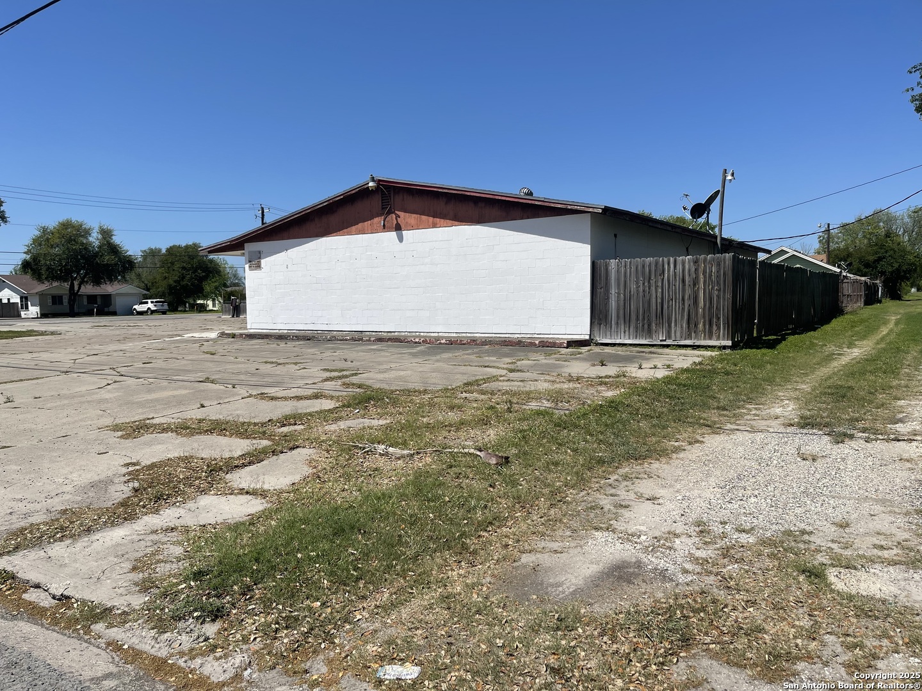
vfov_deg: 54.9
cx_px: 461
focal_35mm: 25
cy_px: 346
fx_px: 666
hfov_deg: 69.4
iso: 32
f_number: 1.6
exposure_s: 1/6250
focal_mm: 5.1
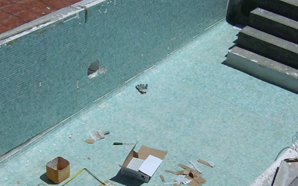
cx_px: 161
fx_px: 682
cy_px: 91
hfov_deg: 24.6
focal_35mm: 84
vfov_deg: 15.5
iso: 80
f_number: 4.8
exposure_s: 1/1500
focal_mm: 5.6
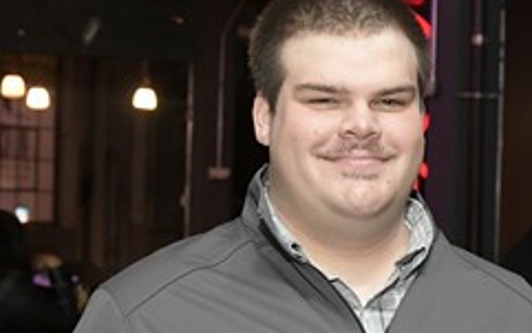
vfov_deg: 12.1
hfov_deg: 18.5
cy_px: 195
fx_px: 1569
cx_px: 587
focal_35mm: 108
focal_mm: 31
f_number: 4
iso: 2000
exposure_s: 1/100
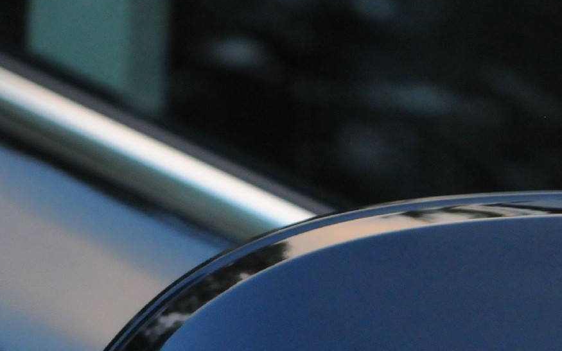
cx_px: 556
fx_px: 4810
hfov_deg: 6.7
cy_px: 463
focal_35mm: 314
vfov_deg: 4.2
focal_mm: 72
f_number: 5.6
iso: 2000
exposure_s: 1/100
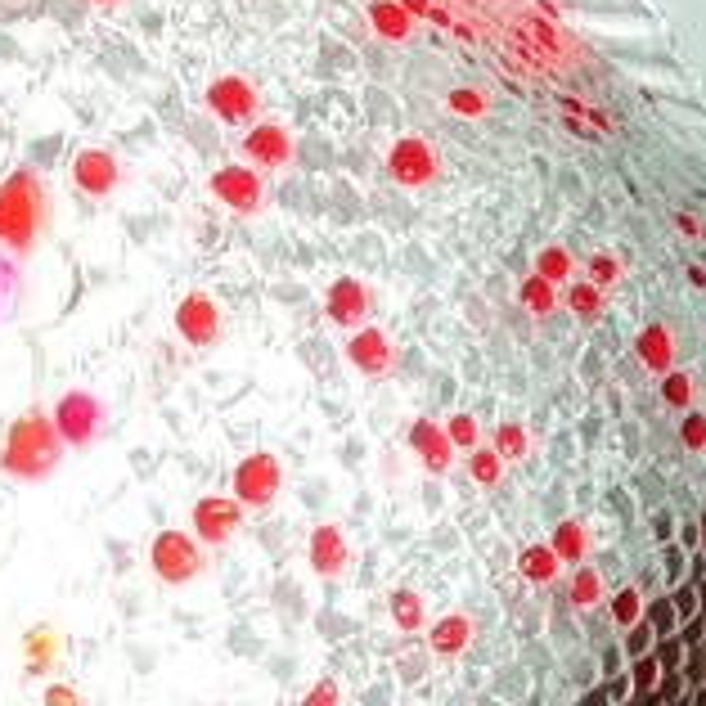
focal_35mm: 91
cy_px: 387
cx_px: -121
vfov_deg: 19.1
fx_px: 2100
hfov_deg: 18.2
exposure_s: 1/60
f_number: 3.5
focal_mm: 6.3
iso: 400
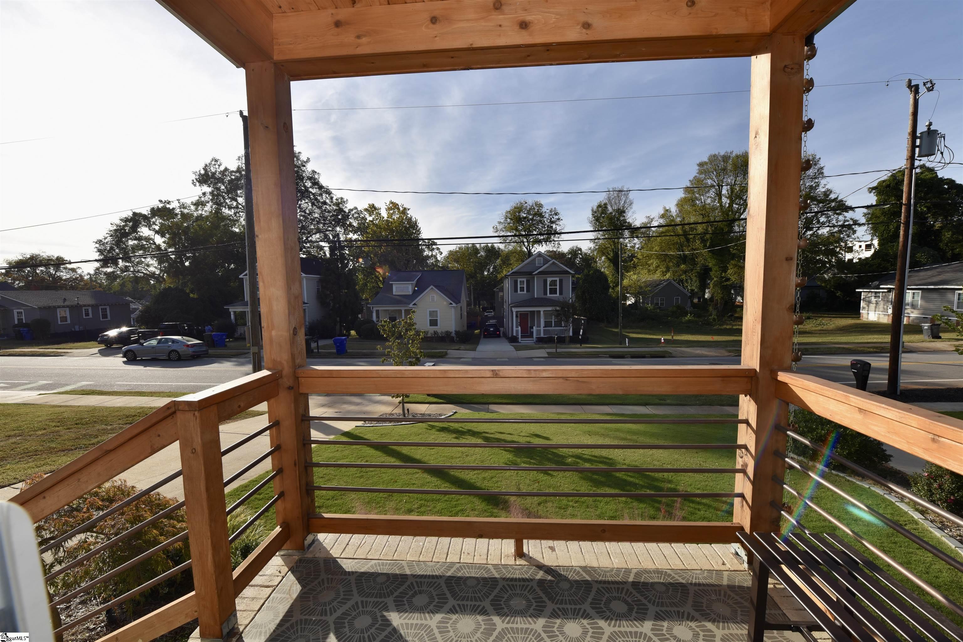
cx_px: 482
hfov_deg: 104.2
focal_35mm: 14
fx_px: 375
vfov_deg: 81.2
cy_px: 321
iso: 100
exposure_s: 1/200
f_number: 11
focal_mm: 14
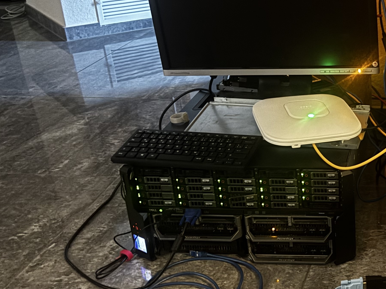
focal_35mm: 58
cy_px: 145
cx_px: 390
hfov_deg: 30.7
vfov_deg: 25.2
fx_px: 647
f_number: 1.6
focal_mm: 5.96
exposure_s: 1/20
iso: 1000
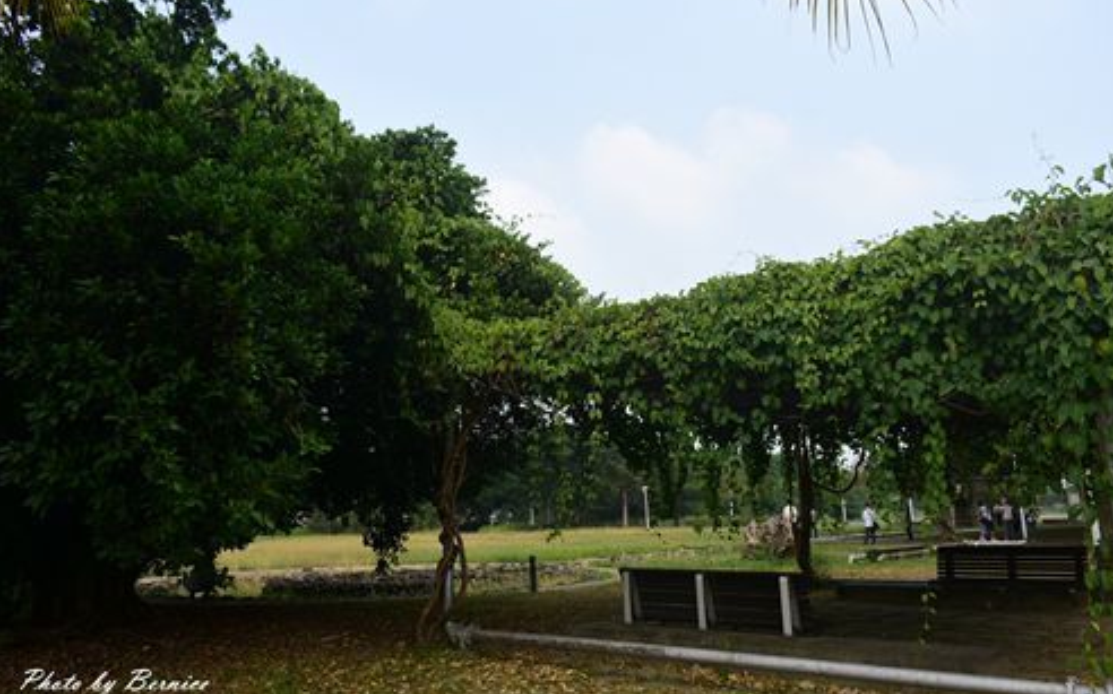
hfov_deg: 66.5
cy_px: 323
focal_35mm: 28
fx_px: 849
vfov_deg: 44.5
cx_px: 561
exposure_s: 1/320
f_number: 5.6
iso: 100
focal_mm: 18
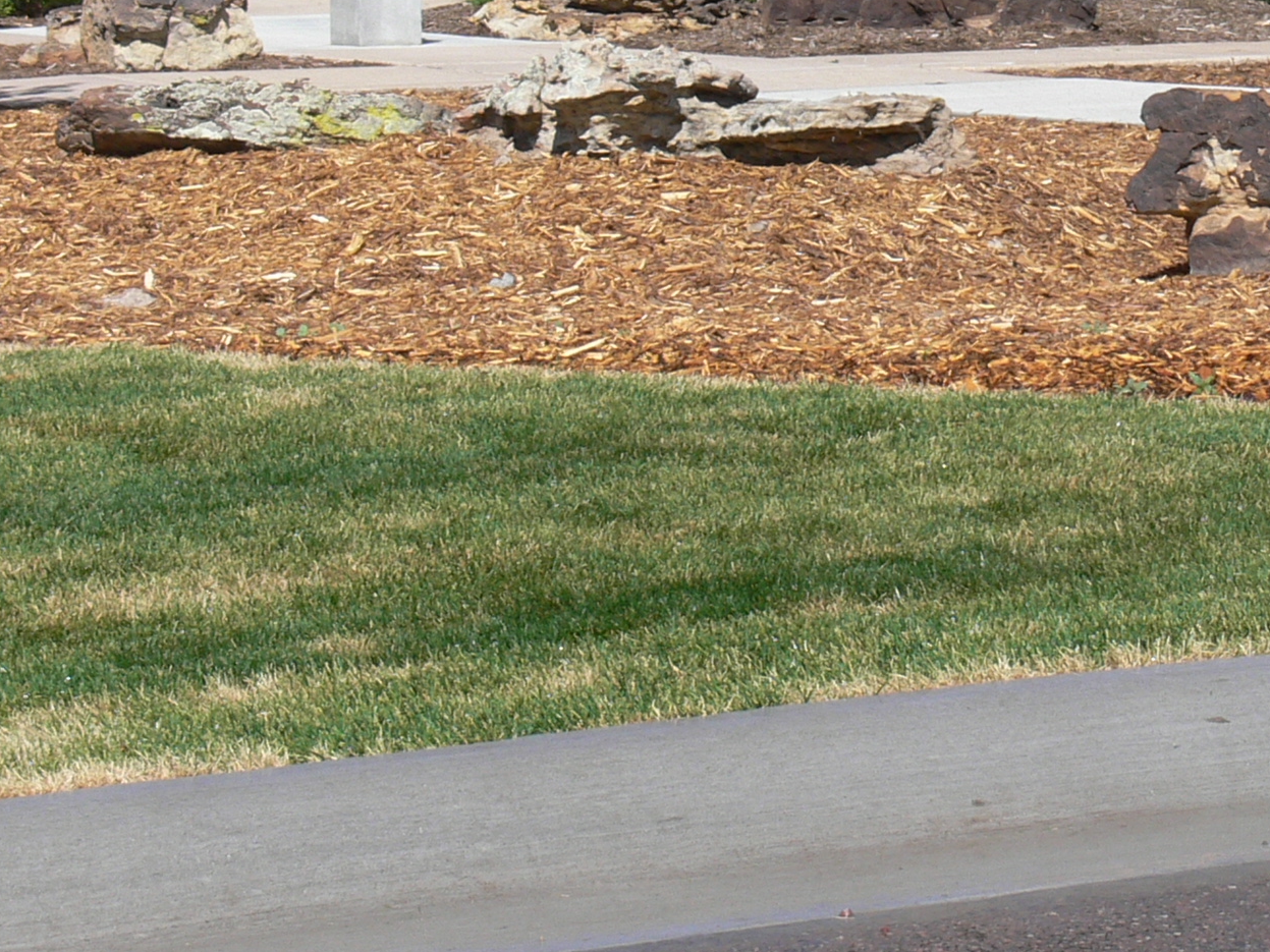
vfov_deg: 9.4
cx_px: 1121
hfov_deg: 12.6
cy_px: 5
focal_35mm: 156
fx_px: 5723
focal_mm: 13.3
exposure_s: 1/320
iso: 80
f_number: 5.6
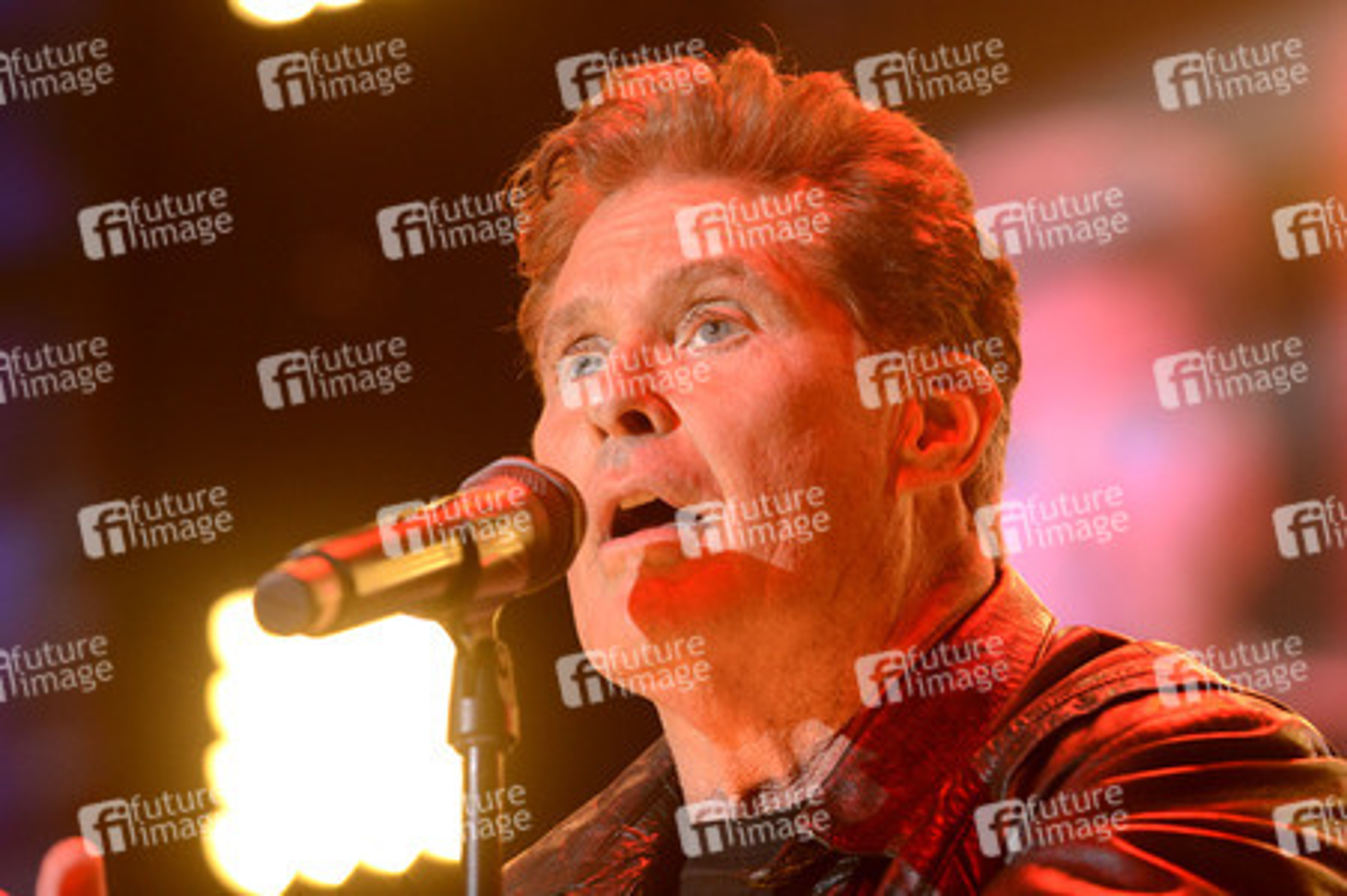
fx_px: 7478
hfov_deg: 10.3
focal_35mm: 200
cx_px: 674
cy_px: 448
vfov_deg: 6.9
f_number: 5
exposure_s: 1/320
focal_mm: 200
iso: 2500
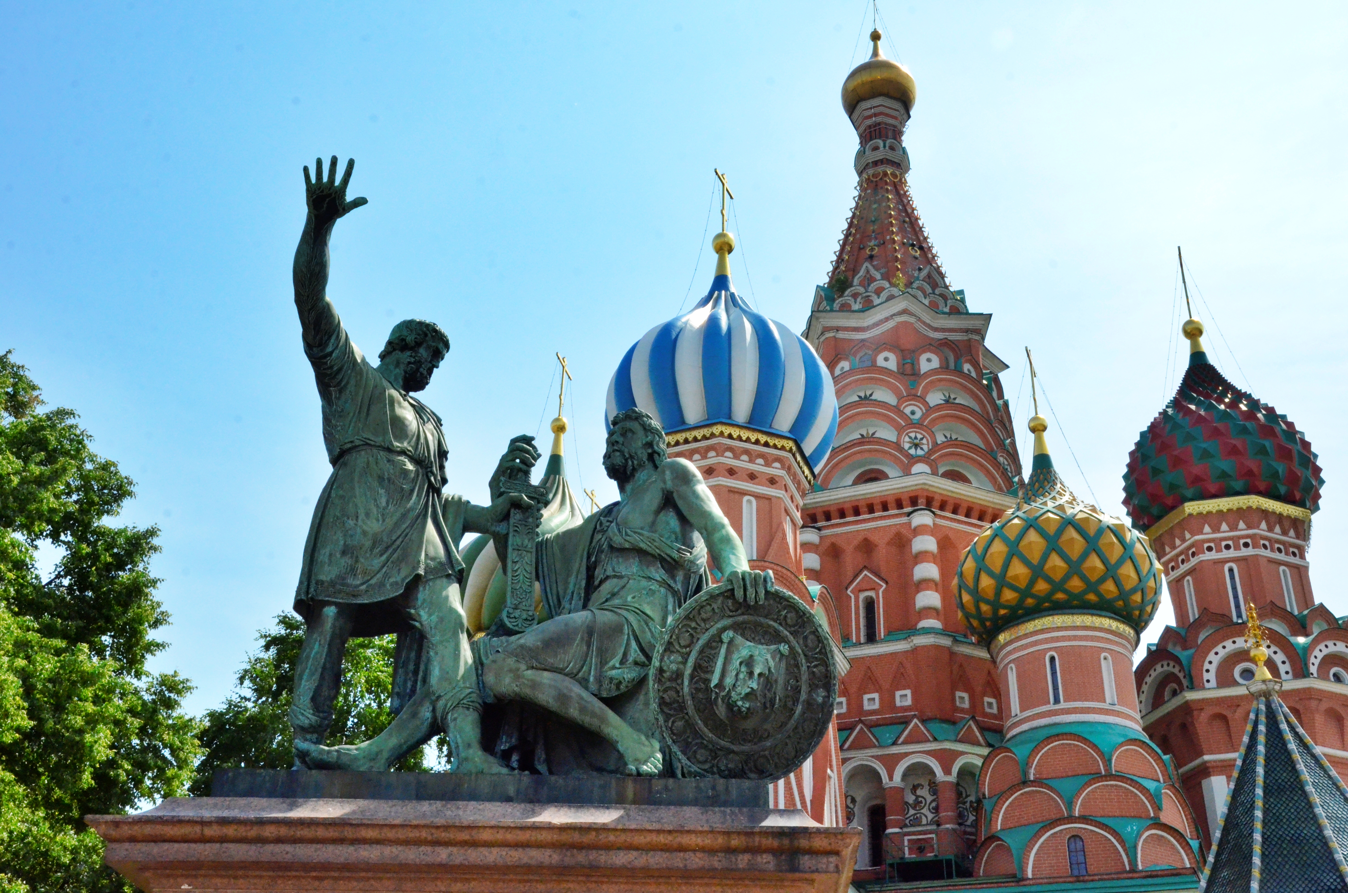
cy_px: 446
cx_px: 674
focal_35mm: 39
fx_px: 1457
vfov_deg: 34.1
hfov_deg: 49.6
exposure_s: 1/1250
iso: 2500
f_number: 18
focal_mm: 26
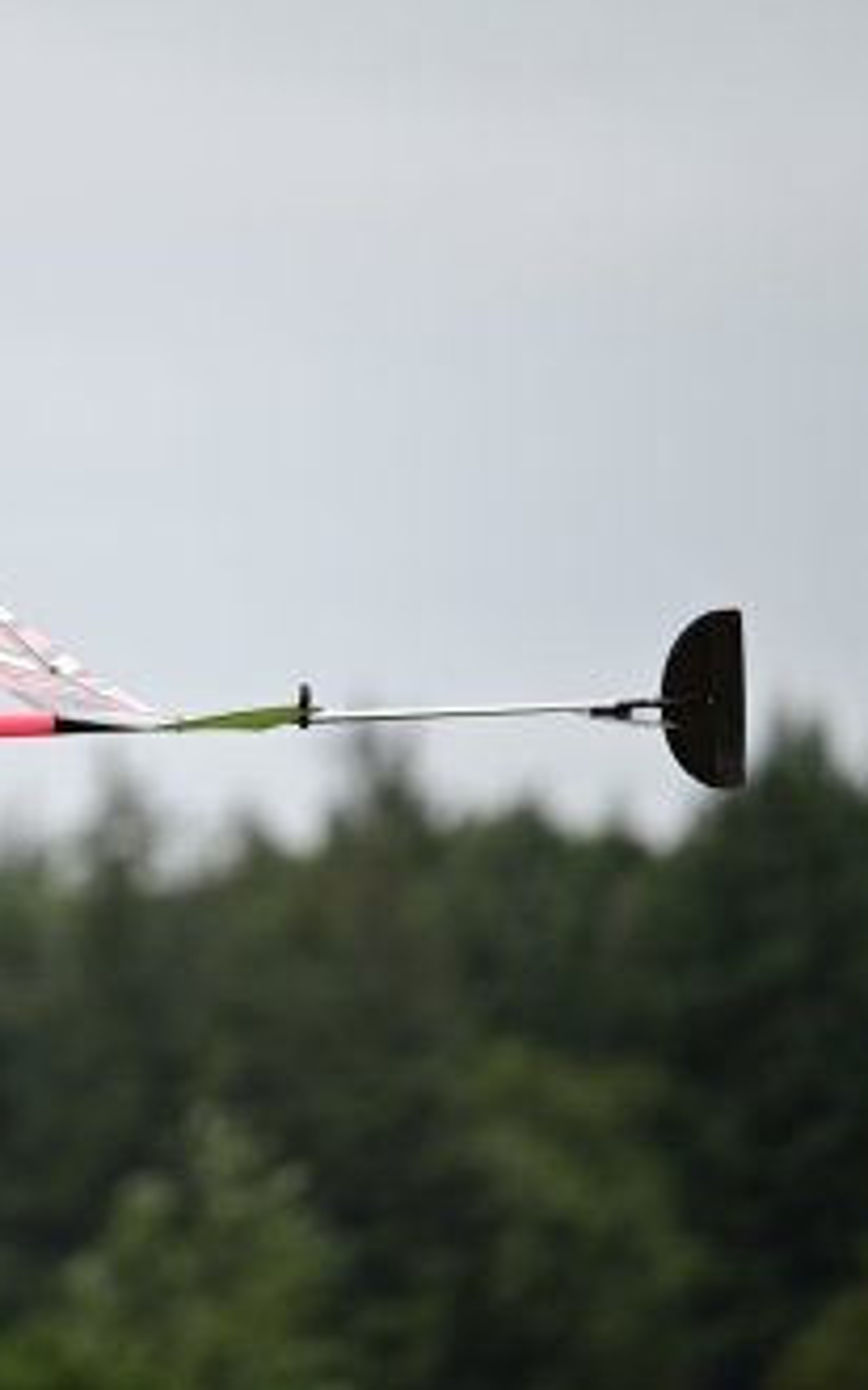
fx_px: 23298
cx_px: 86
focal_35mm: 615
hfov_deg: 2.1
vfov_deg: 3.4
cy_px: 695
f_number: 6.3
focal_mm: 400
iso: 1600
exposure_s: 1/2500
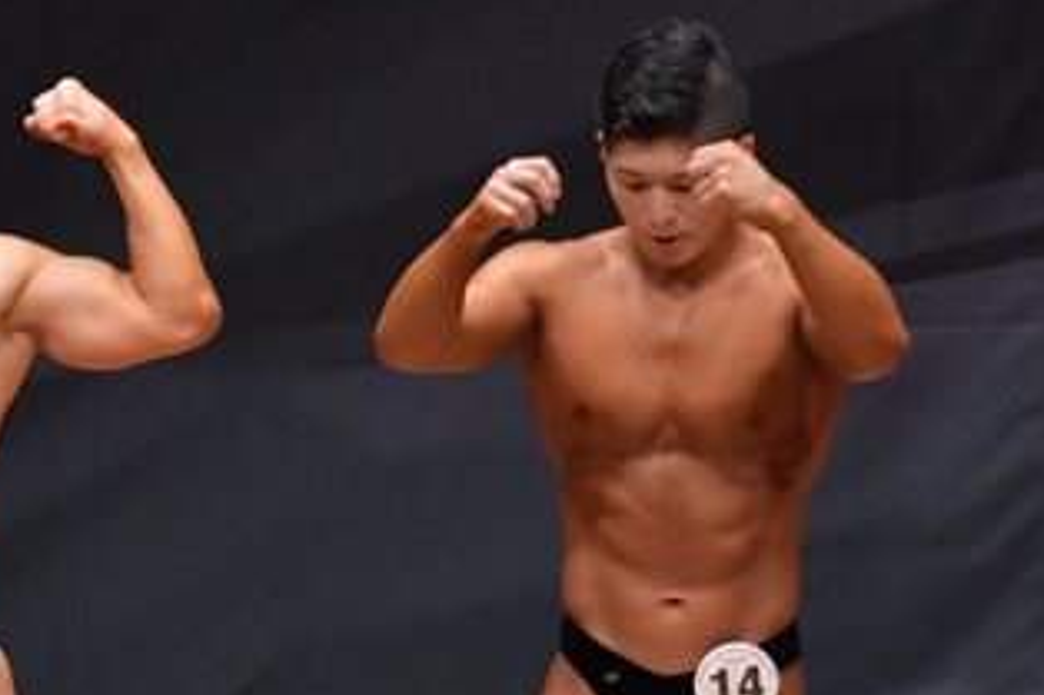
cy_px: 765
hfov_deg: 3.1
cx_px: 78
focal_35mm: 666
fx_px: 19303
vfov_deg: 2.1
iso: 6400
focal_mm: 180
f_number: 5.6
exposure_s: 1/400
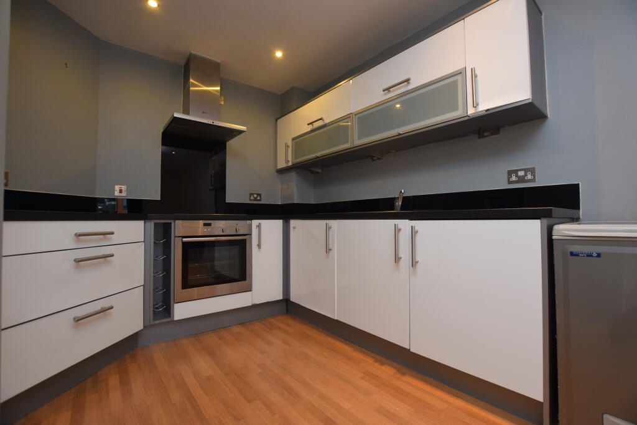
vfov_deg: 77.3
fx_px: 265
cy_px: 212
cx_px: 318
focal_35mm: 15
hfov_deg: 100.4
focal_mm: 10
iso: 800
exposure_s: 1/100
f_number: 5
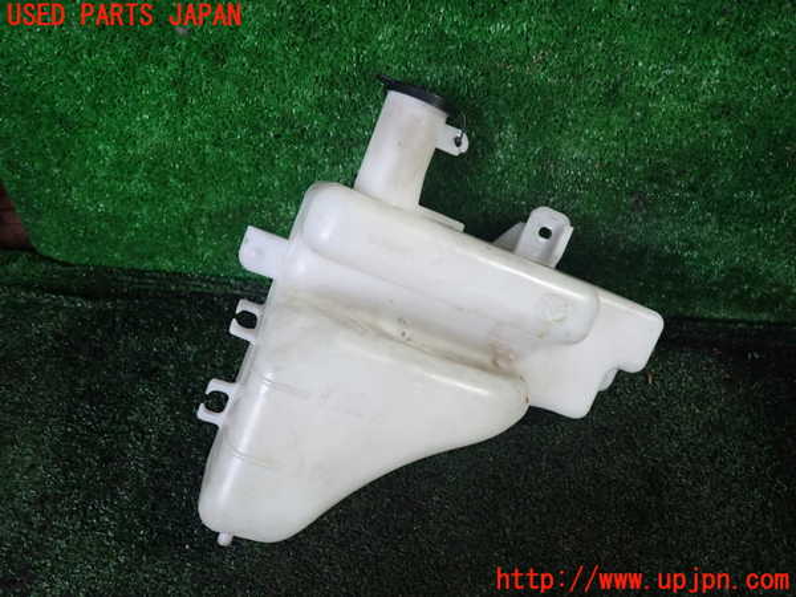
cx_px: 398
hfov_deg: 69.4
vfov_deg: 54.9
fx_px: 575
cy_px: 298
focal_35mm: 25
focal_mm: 4.5
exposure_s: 1/30
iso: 400
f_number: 2
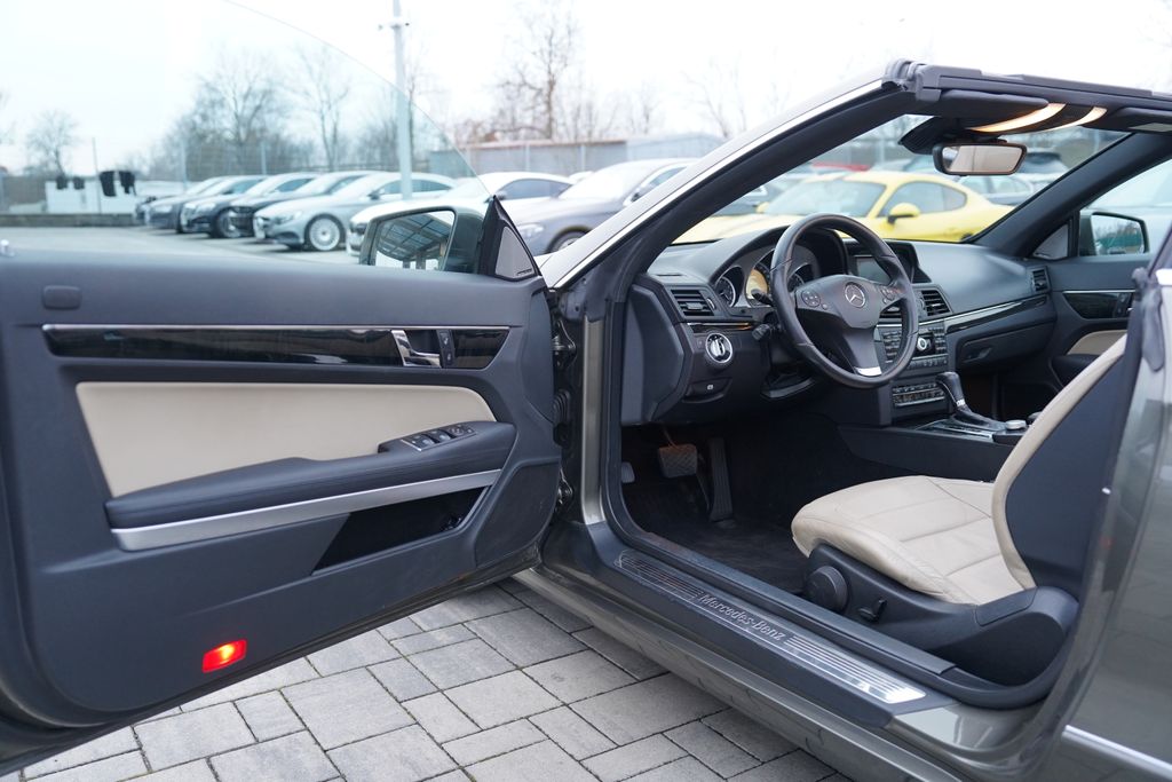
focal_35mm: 30
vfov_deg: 43.6
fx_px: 977
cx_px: 586
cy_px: 391
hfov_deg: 61.9
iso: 2000
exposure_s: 1/160
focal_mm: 30
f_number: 2.8
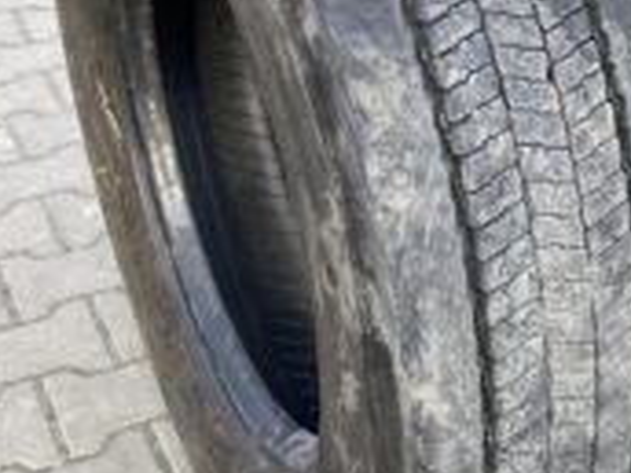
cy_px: 148
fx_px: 1185
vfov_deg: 22.5
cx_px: 473
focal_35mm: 65
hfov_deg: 29.4
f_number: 1.8
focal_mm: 4.25
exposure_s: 1/412
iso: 32
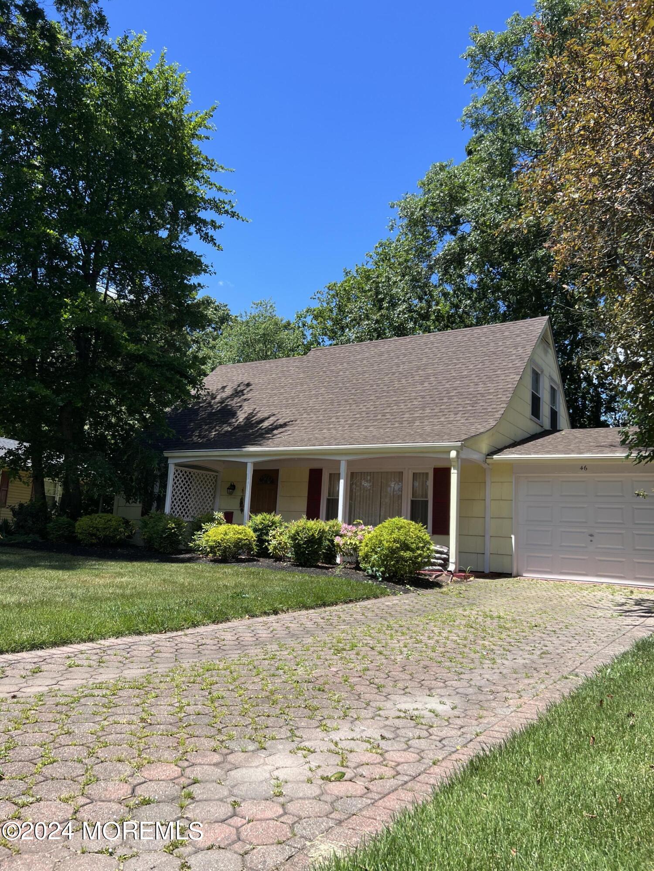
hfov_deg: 53.1
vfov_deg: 67.3
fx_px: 655
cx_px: 327
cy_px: 436
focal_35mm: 26
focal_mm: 5.7
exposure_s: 1/2404
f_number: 1.5
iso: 50
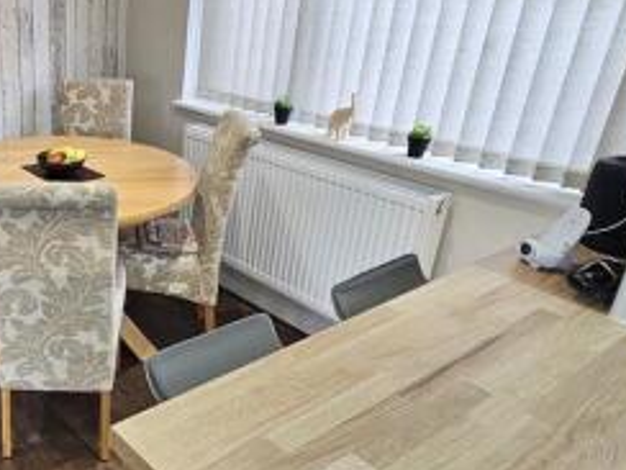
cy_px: 220
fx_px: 561
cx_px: 53
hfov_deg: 51.0
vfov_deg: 45.4
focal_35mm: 31
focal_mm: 2.2
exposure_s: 1/50
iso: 200
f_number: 2.2
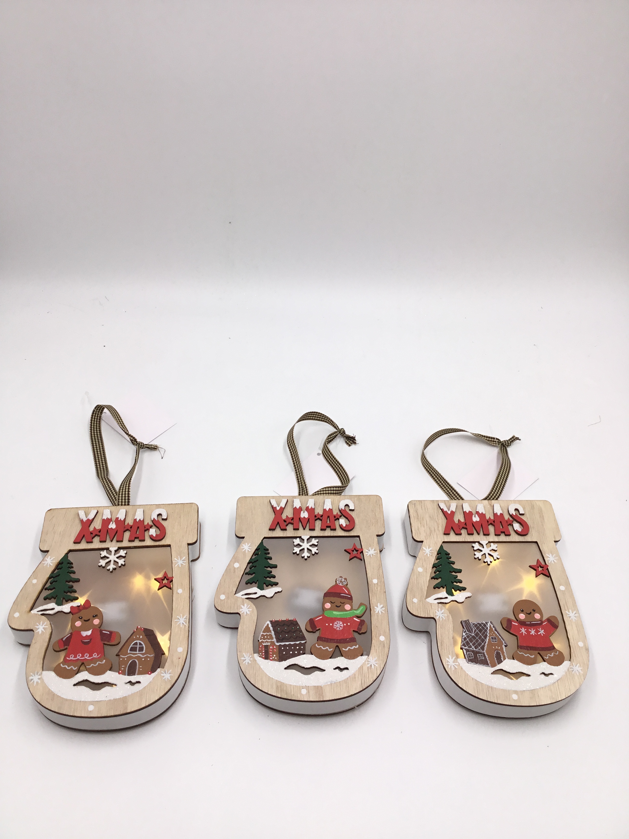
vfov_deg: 58.4
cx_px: 314
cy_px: 420
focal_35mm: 31
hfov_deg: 45.4
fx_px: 751
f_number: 2.4
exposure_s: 1/232
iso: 25
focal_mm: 3.3
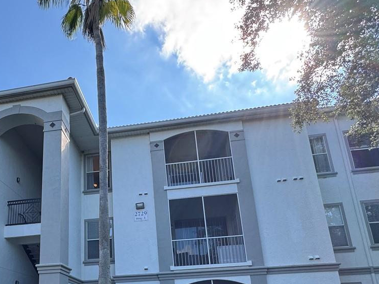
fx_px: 328
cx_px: 115
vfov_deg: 44.2
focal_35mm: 30
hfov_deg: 58.1
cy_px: 234
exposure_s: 1/338
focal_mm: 2.22
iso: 40
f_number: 2.2
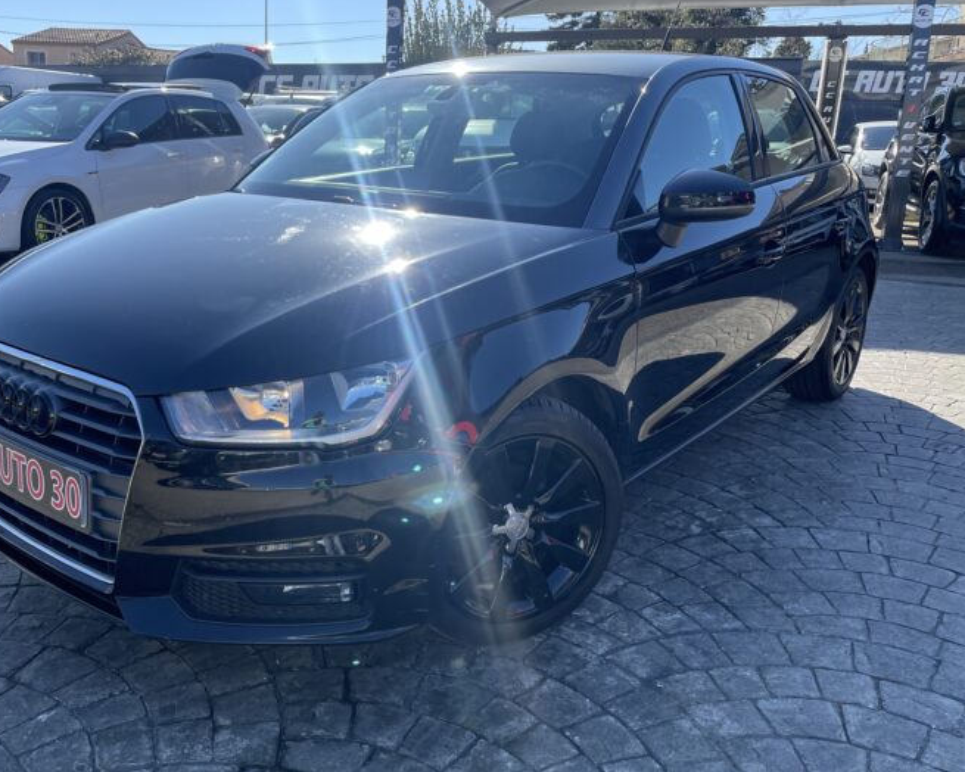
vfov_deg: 47.1
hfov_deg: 56.9
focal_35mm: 31
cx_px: 405
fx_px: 885
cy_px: 379
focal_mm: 4.2
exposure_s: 1/1261
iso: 32
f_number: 1.6
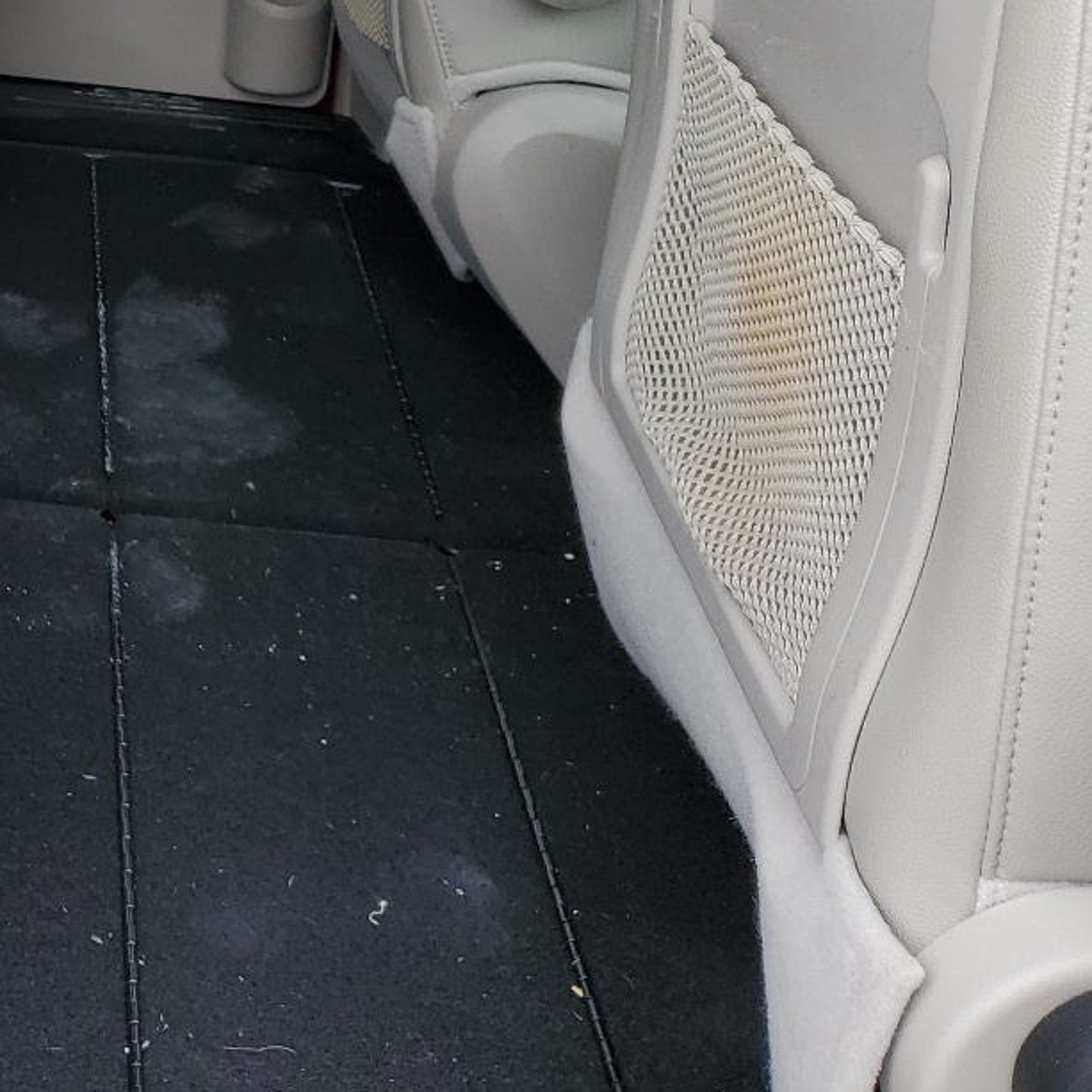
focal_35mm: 60
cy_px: 27
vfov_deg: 27.2
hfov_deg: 25.8
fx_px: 2141
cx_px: -189
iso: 50
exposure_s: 1/345
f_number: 1.5
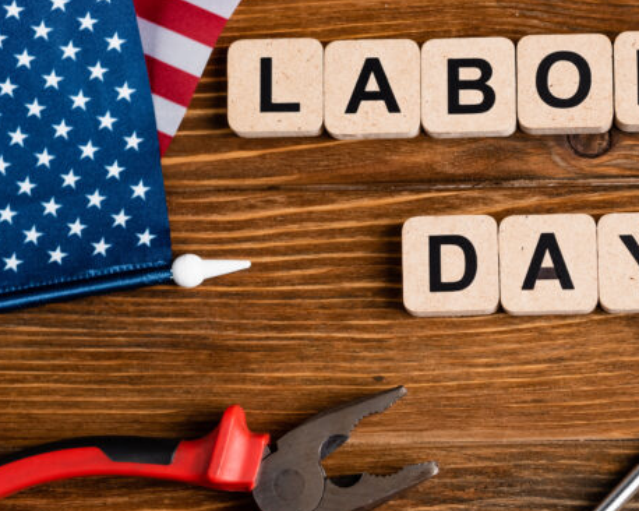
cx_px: 530
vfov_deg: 14.7
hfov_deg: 18.1
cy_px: 225
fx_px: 1985
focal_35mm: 105
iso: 125
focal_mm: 50
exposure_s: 1/160
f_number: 5
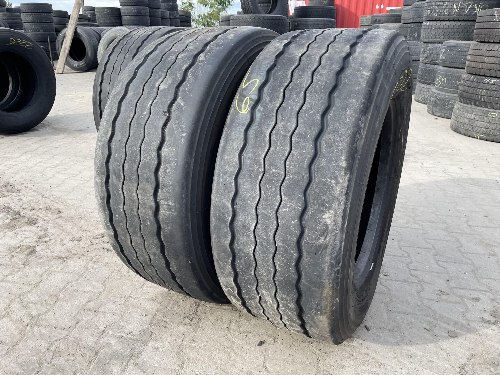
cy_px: 188
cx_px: 250
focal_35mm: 26
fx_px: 376
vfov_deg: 53.1
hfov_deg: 67.3
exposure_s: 1/629
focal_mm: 4.2
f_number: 1.6
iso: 32
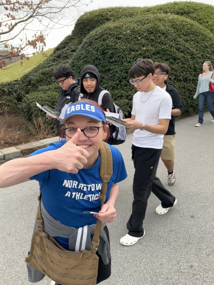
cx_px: 107
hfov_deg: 48.2
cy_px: 142
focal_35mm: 29
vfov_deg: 61.7
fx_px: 239
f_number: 1.8
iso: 20
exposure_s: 1/150
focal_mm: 3
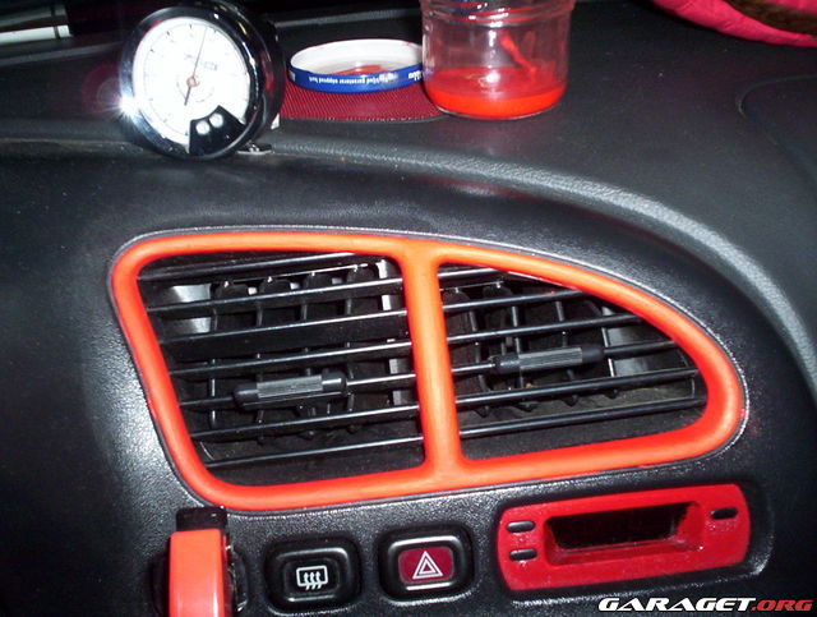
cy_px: 308
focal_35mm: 38
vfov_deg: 37.9
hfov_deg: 48.9
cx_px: 408
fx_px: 899
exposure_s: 1/60
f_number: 4.5
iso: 140
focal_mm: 4.99
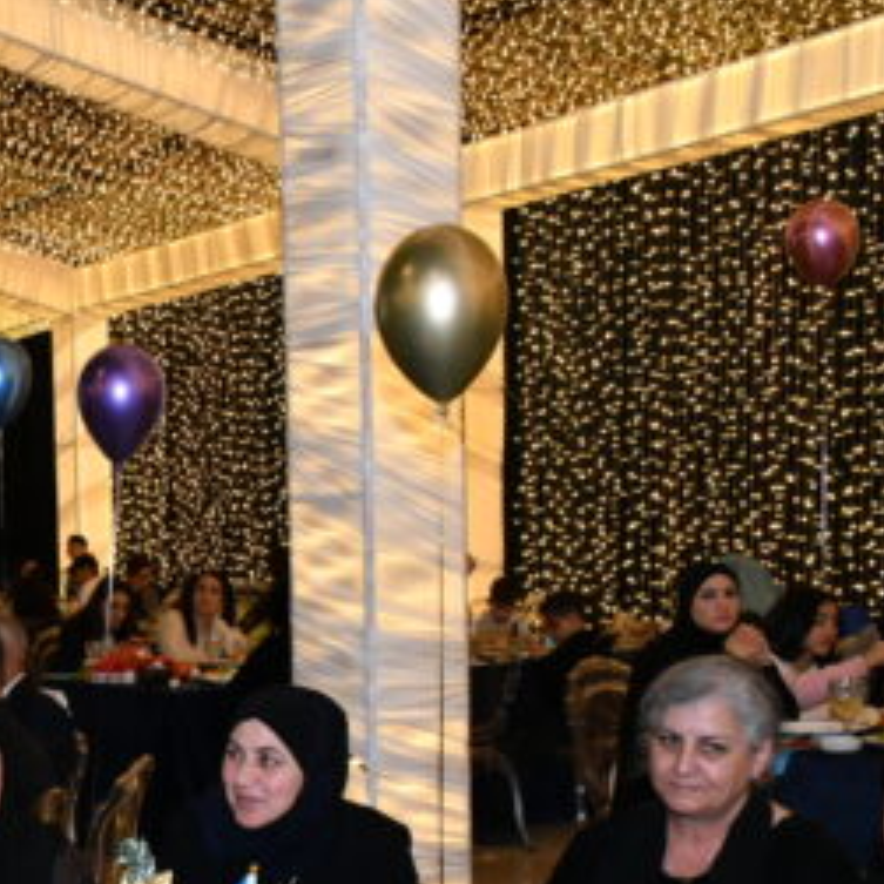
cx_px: -111
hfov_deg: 26.5
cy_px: 694
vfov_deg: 28.5
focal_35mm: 59
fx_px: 1705
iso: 1600
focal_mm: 18
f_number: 11
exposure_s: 1/100
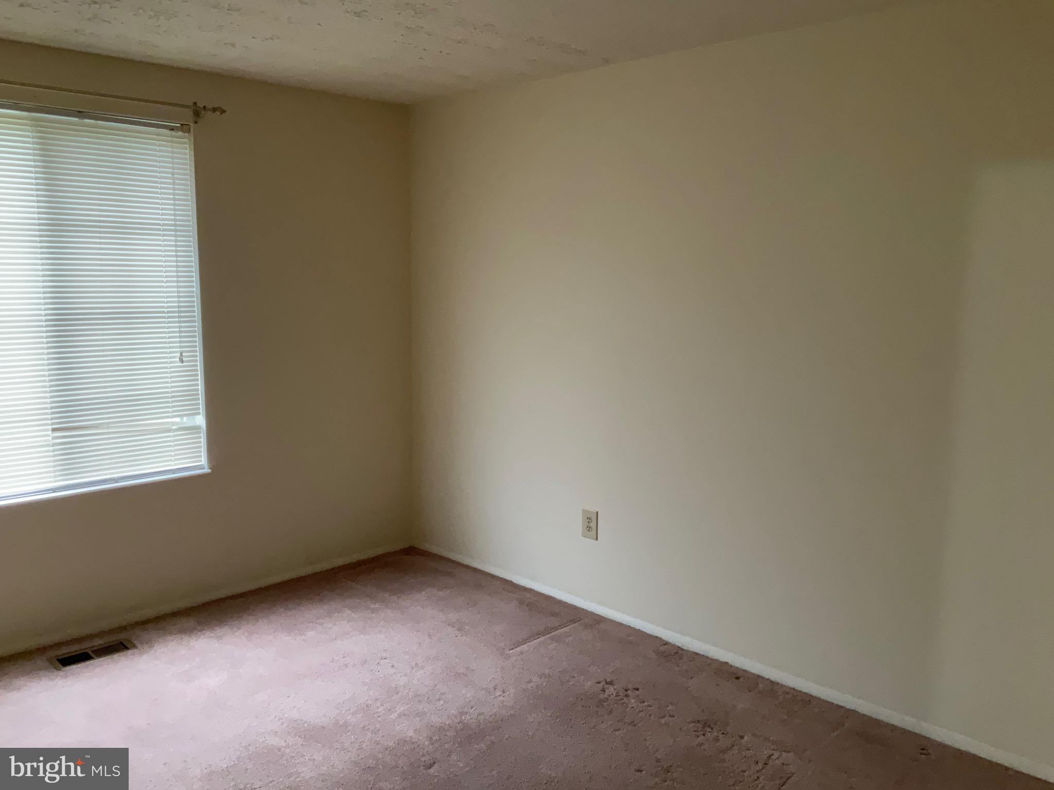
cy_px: 395
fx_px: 883
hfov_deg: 61.7
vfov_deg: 48.2
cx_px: 527
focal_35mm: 29
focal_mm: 3
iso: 200
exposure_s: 1/60
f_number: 1.8
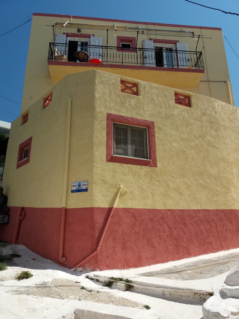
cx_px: 120
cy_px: 160
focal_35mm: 28
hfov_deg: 49.7
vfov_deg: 63.4
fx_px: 258
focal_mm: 3.7
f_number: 1.9
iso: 64
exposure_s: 1/2342
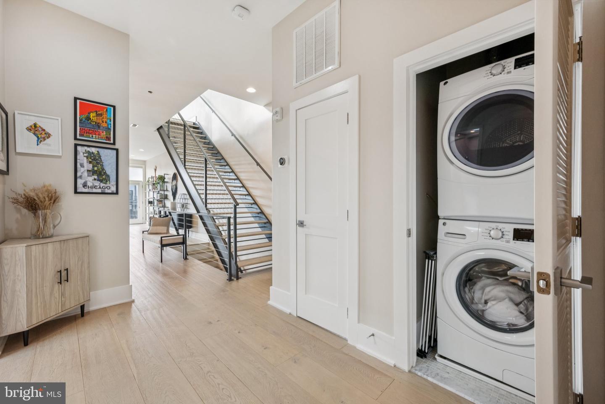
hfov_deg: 100.4
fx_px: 252
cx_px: 302
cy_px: 202
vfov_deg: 77.3
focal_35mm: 15
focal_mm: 15
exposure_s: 1/50
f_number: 7.1
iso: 400
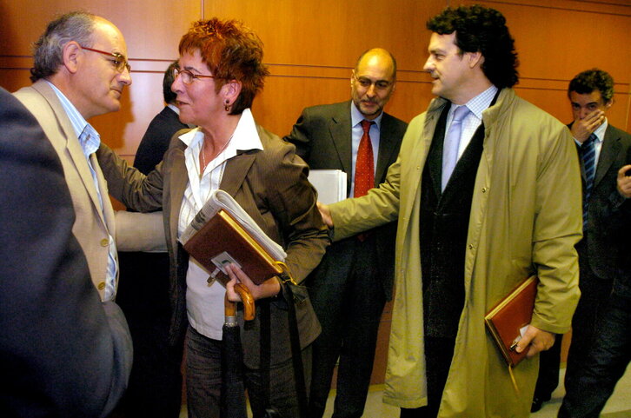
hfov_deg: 70.5
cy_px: 209
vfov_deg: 50.2
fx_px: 446
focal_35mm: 26
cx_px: 316
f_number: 5
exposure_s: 1/80
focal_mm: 17
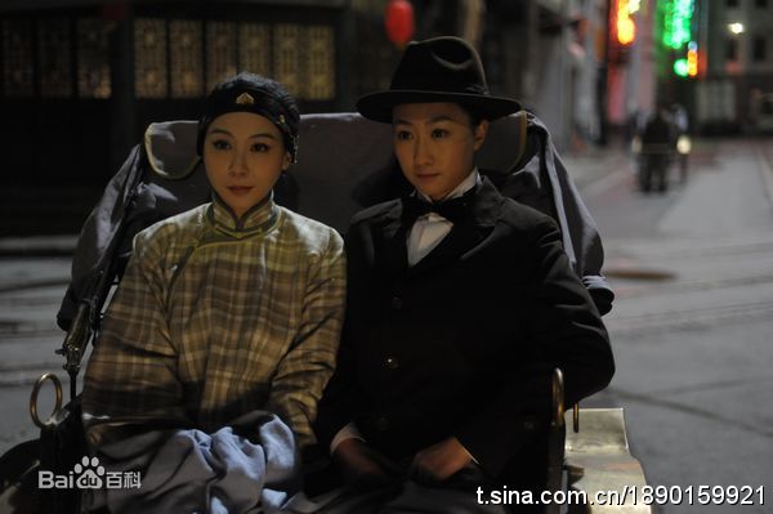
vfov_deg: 26.9
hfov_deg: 39.6
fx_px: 1073
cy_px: 257
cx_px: 386
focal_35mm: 50
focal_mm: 50
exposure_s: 1/100
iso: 3200
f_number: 2
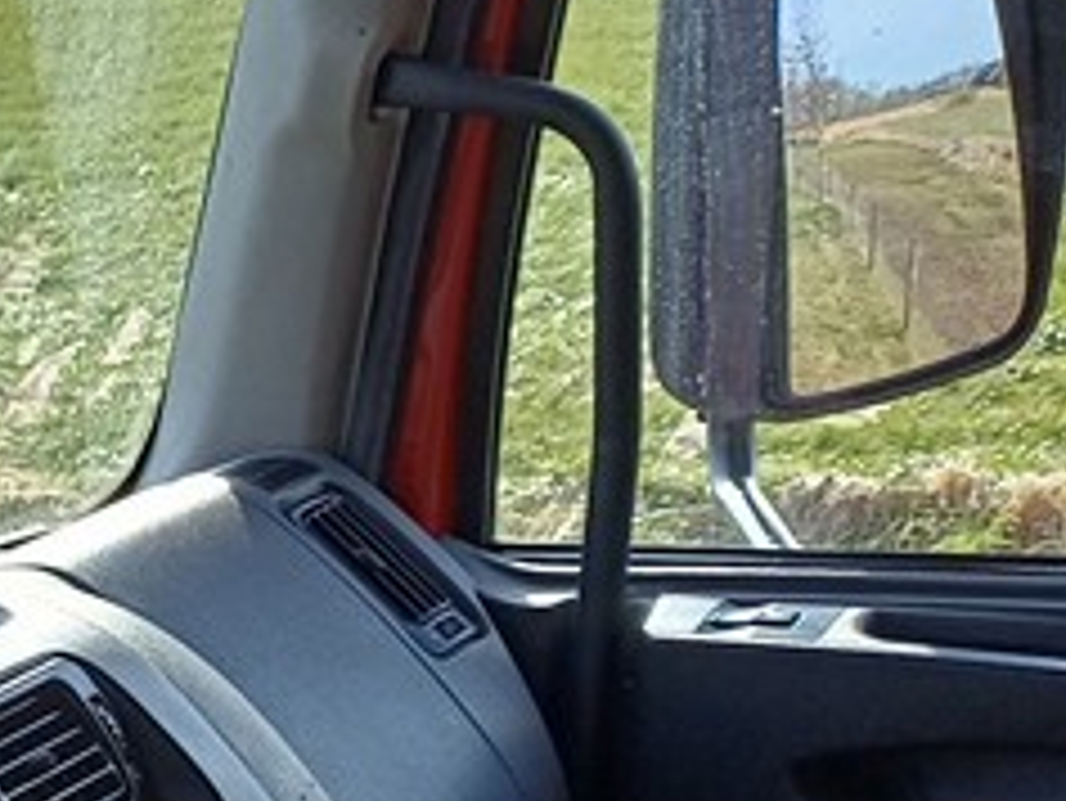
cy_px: 724
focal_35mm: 108
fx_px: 3328
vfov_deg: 13.6
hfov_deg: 15.1
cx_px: -1008
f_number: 1.8
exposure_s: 1/335
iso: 50
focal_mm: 4.65
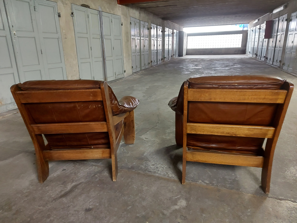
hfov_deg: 71.6
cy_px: 112
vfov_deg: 56.8
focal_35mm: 24
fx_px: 206
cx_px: 148
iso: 400
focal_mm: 5.23
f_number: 1.8
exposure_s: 1/25
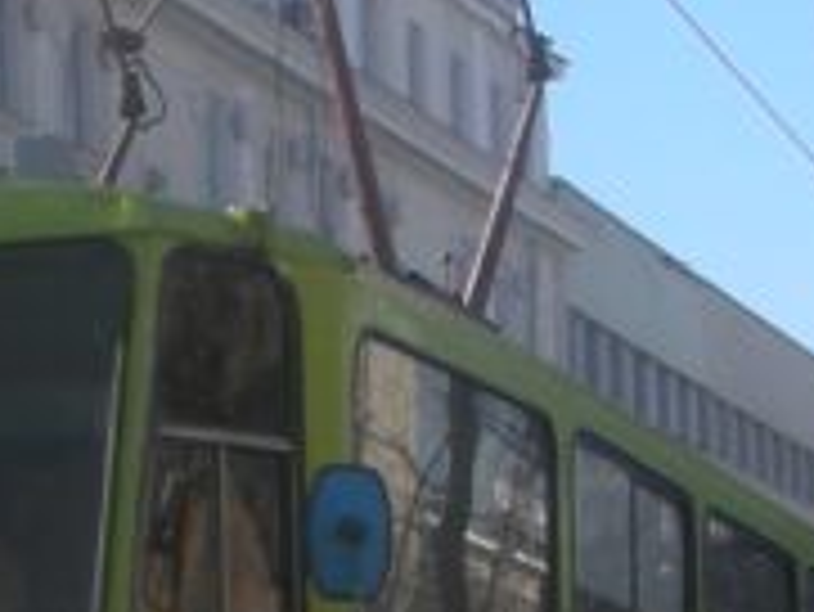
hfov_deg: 9.6
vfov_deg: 7.3
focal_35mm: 198
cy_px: 1004
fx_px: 4659
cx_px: -486
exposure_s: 1/62
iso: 50
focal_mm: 5.8
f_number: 8.5
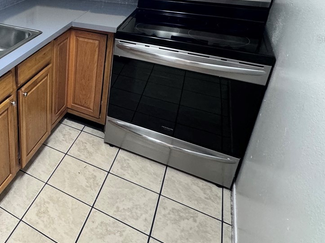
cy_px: 39
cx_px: 0
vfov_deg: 42.7
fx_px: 291
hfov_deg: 48.2
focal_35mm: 31
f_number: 2.2
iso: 250
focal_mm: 2.22
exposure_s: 1/60
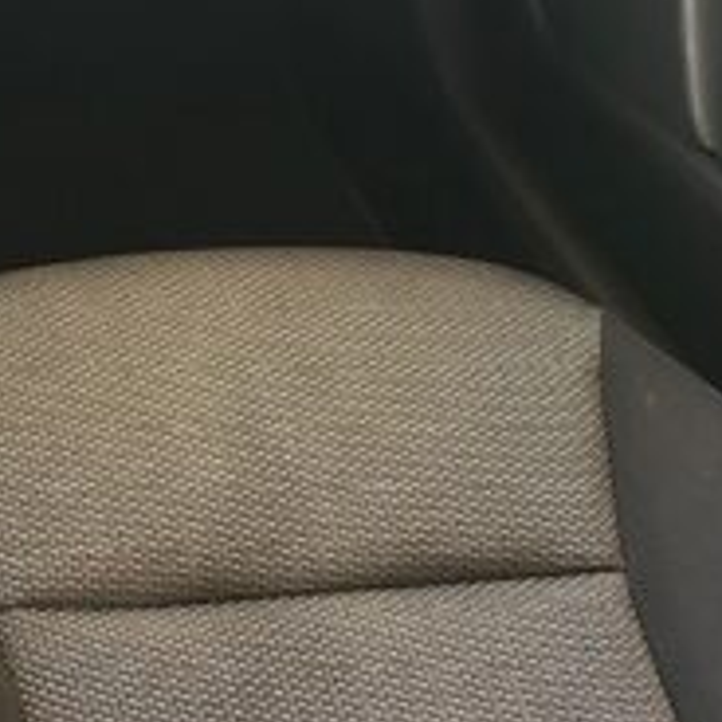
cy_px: -53
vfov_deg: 18.2
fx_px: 2171
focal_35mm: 92
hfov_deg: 16.1
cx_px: -553
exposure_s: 1/60
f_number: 1.78
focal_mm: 6.86
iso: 250
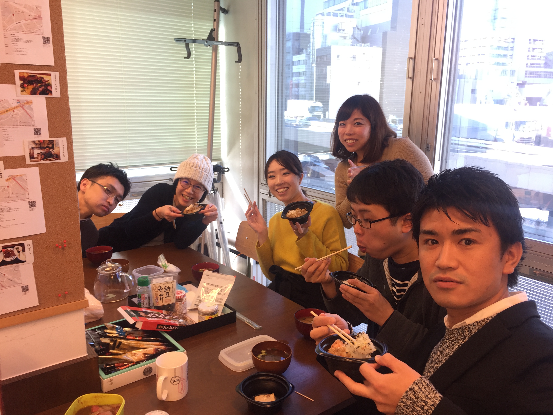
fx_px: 463
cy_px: 208
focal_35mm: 29
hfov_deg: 61.7
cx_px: 276
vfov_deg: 48.2
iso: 32
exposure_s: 1/50
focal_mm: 4.15
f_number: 2.2
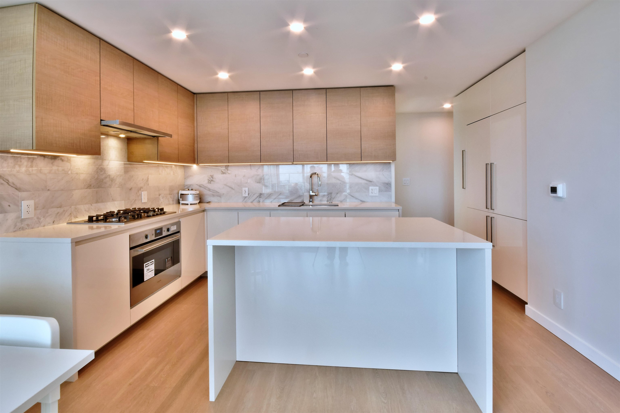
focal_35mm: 15
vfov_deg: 77.3
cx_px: 310
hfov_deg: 100.4
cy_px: 206
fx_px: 258
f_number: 22
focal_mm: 10
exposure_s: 1/6
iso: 320
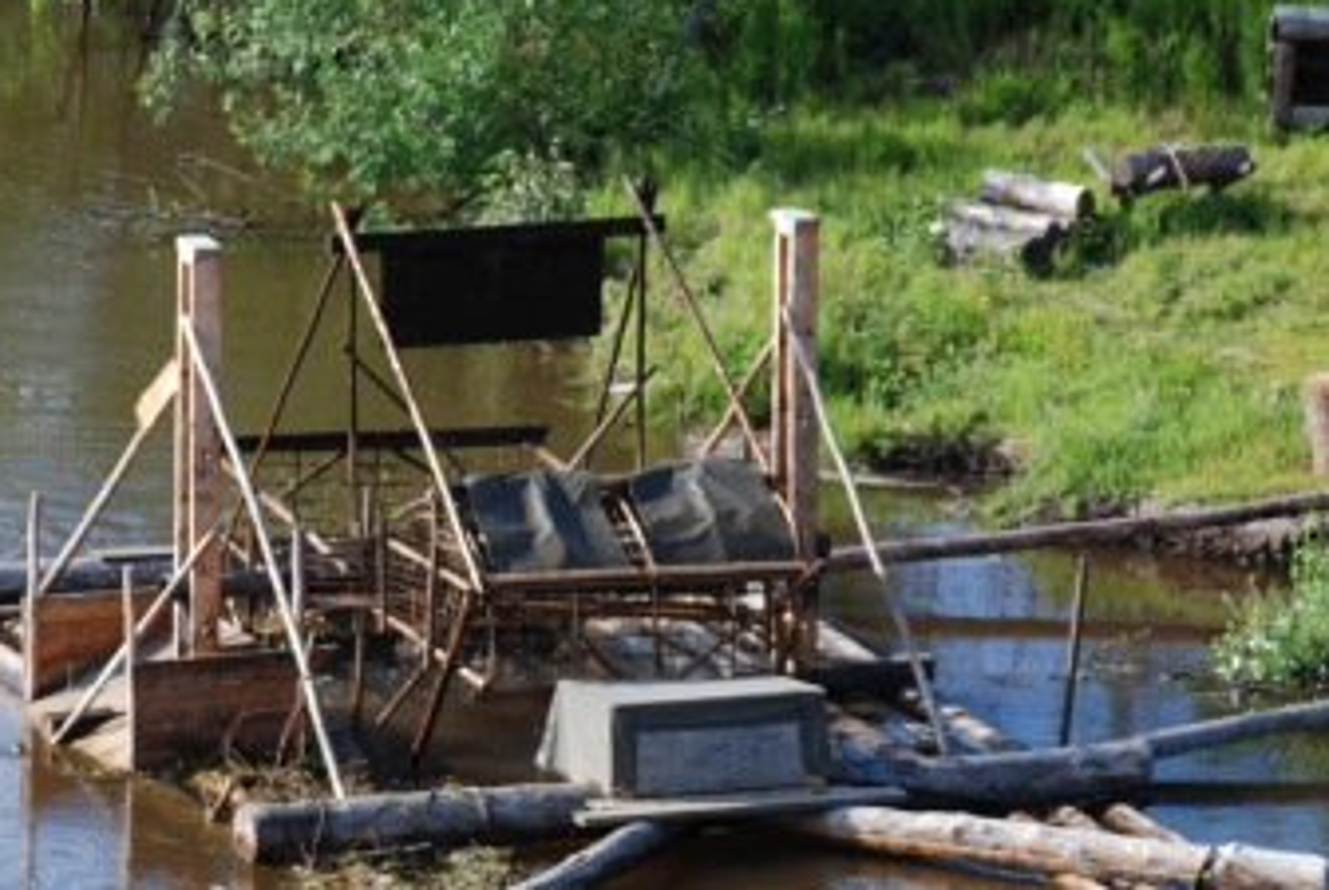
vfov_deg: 5.1
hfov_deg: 7.7
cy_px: 684
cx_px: 574
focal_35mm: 268
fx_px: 9907
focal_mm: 100
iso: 160
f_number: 5.6
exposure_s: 1/250
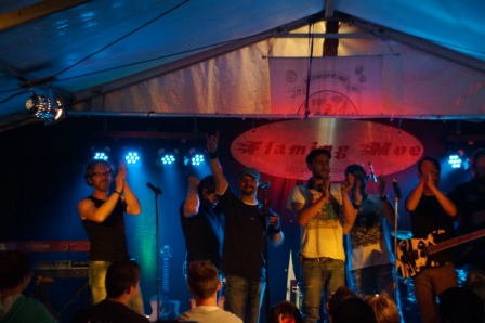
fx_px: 1414
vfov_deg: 13.0
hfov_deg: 19.5
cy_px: 162
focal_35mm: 105
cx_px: 242
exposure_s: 1/80
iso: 3200
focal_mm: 70
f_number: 5
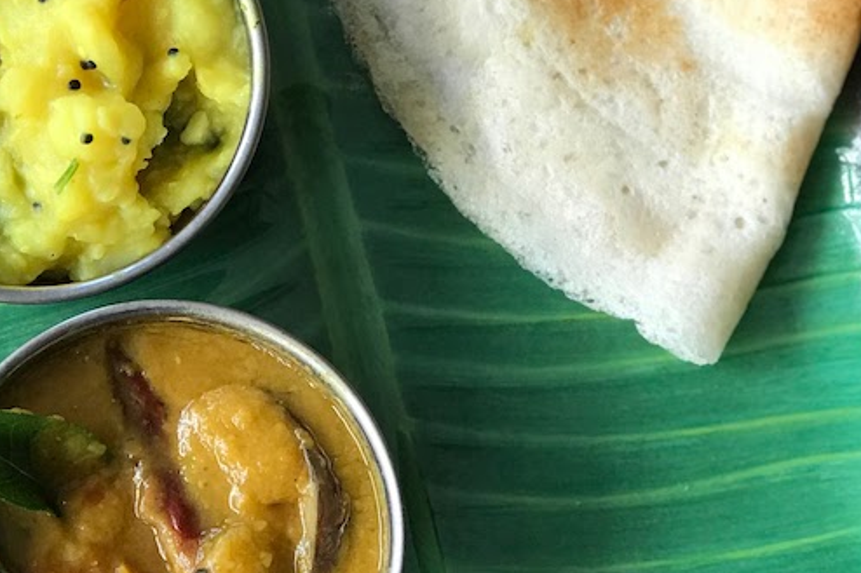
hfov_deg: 16.0
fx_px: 3060
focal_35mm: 128
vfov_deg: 10.7
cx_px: 319
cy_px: 108
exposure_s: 1/50
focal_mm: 6.6
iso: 40
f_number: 2.8
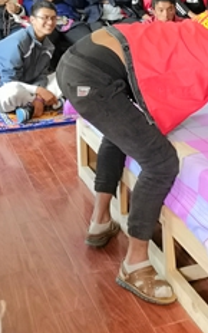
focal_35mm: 73
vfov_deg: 27.9
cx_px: 201
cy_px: 87
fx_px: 662
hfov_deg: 17.5
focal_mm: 3.95
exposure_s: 1/30
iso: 200
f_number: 1.8
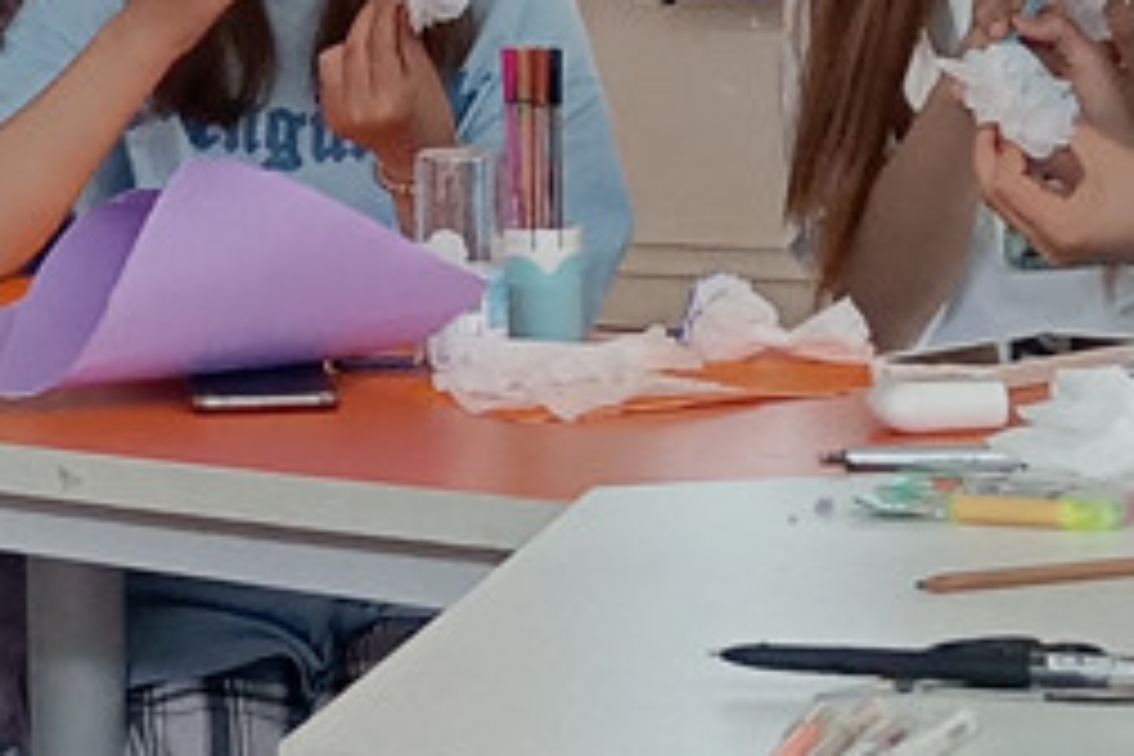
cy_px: -45
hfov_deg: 12.4
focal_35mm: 164
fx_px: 5166
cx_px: 63
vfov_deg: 8.3
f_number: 1.8
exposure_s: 1/33.3
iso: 927
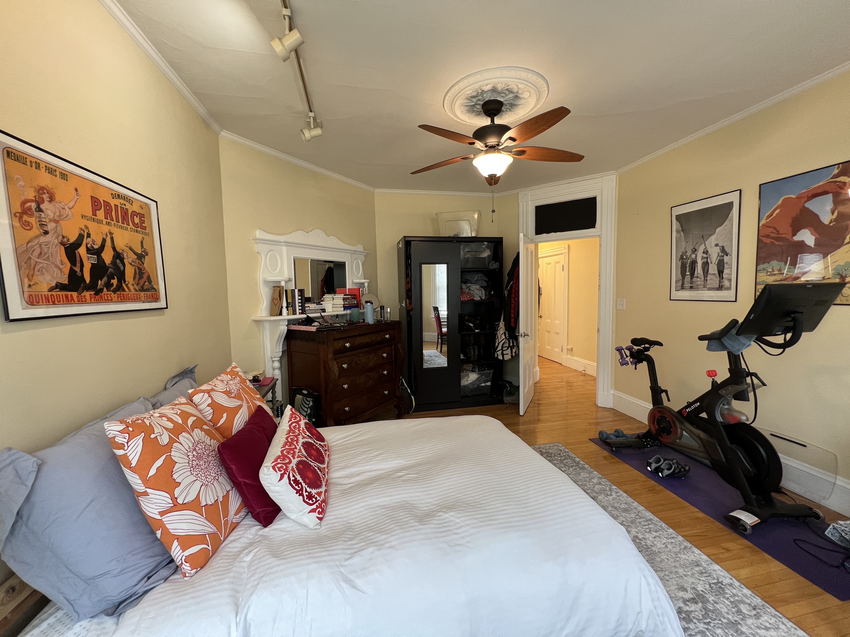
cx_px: 425
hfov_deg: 106.2
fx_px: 319
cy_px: 318
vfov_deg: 89.9
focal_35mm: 13
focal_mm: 1.57
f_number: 1.8
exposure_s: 1/60
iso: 160
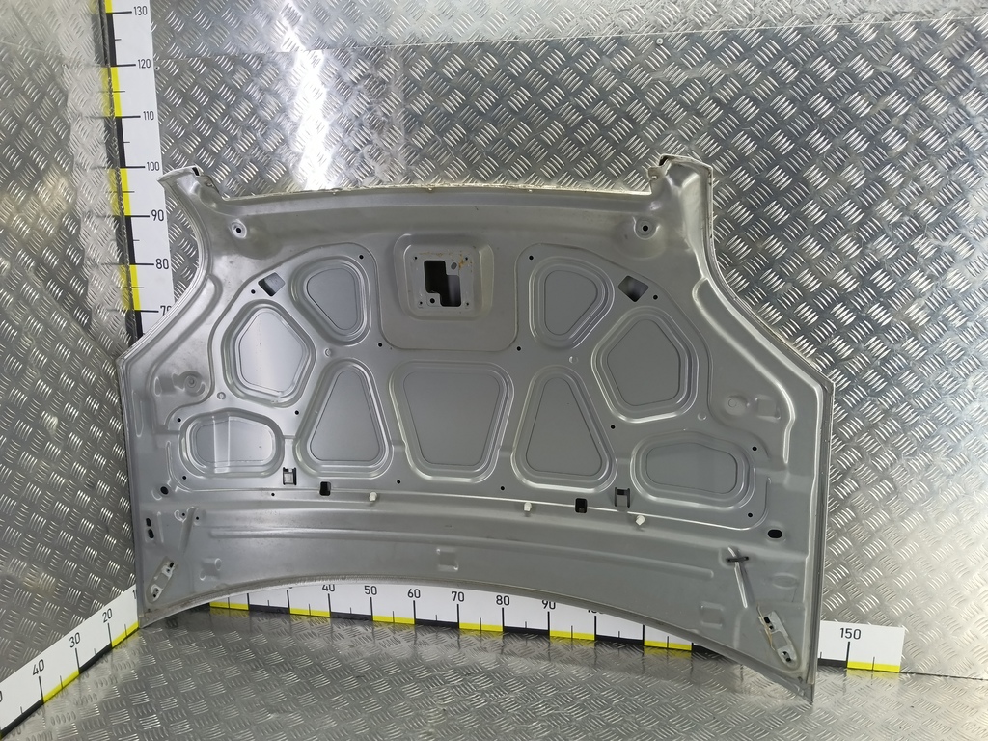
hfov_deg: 73.9
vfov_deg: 58.9
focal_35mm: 23
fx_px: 656
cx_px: 494
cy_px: 370
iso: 156
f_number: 1.6
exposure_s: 1/50
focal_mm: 4.11
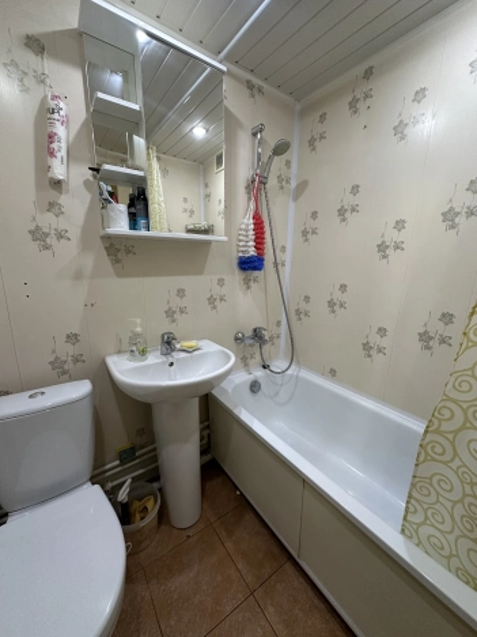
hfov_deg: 85.7
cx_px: 238
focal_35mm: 14
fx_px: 257
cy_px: 318
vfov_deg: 102.1
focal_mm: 2.22
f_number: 2.2
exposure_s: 1/100
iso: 200
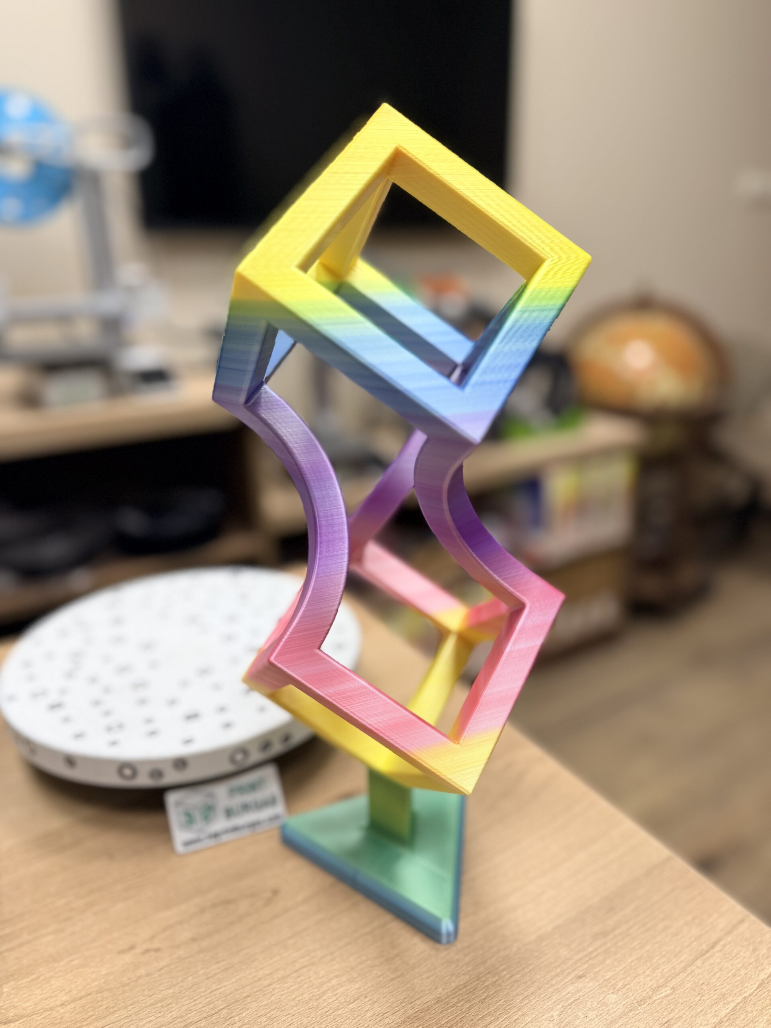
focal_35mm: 24
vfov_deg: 71.6
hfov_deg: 56.8
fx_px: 713
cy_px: 514
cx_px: 386
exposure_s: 1/100
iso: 80
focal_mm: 6.76
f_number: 1.78
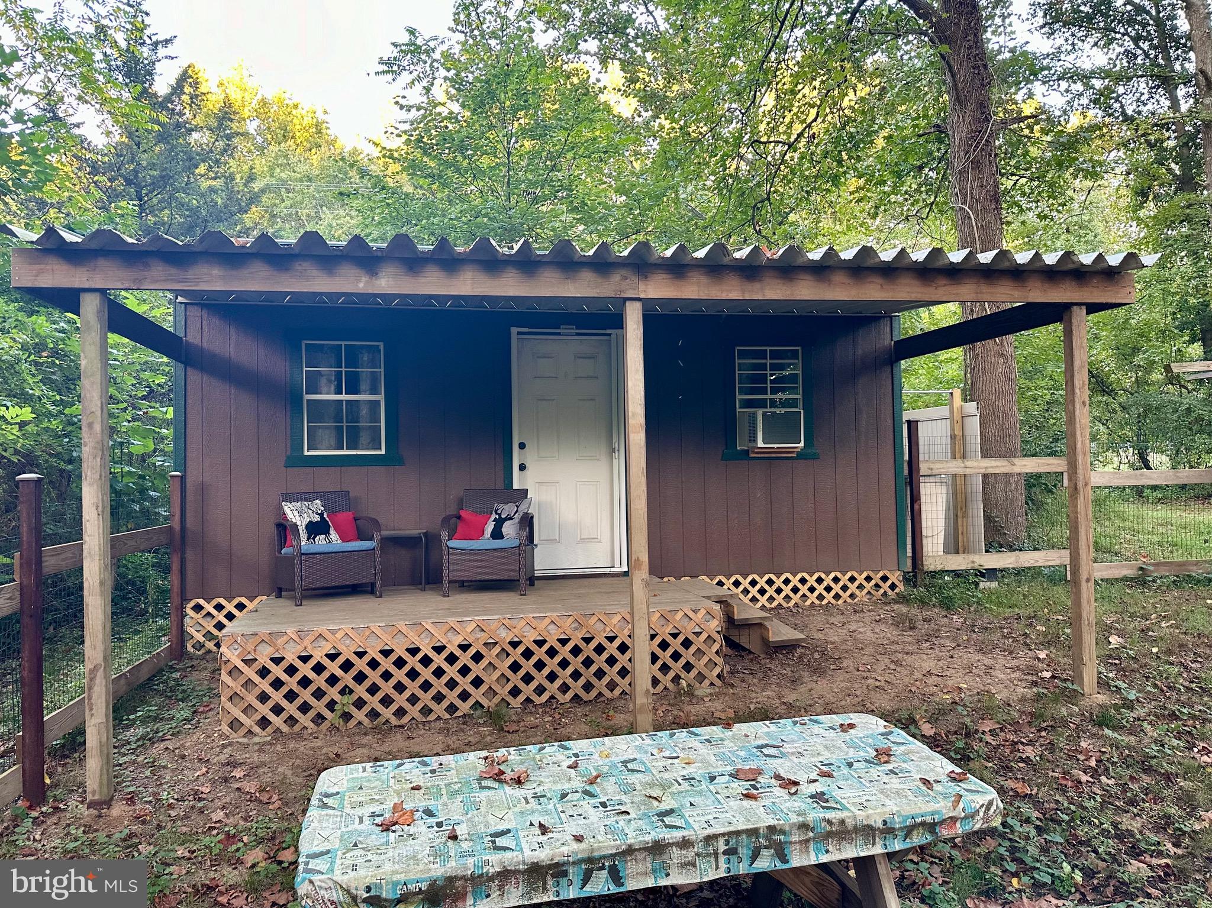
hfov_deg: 71.6
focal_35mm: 24
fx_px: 840
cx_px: 606
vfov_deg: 56.8
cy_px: 454
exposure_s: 1/60
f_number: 1.78
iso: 250
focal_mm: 6.86
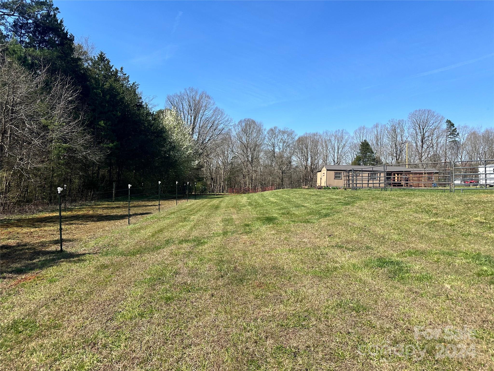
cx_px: 247
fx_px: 343
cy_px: 186
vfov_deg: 56.8
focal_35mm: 24
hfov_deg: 71.6
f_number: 1.78
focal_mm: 6.86
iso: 80
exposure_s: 1/3597
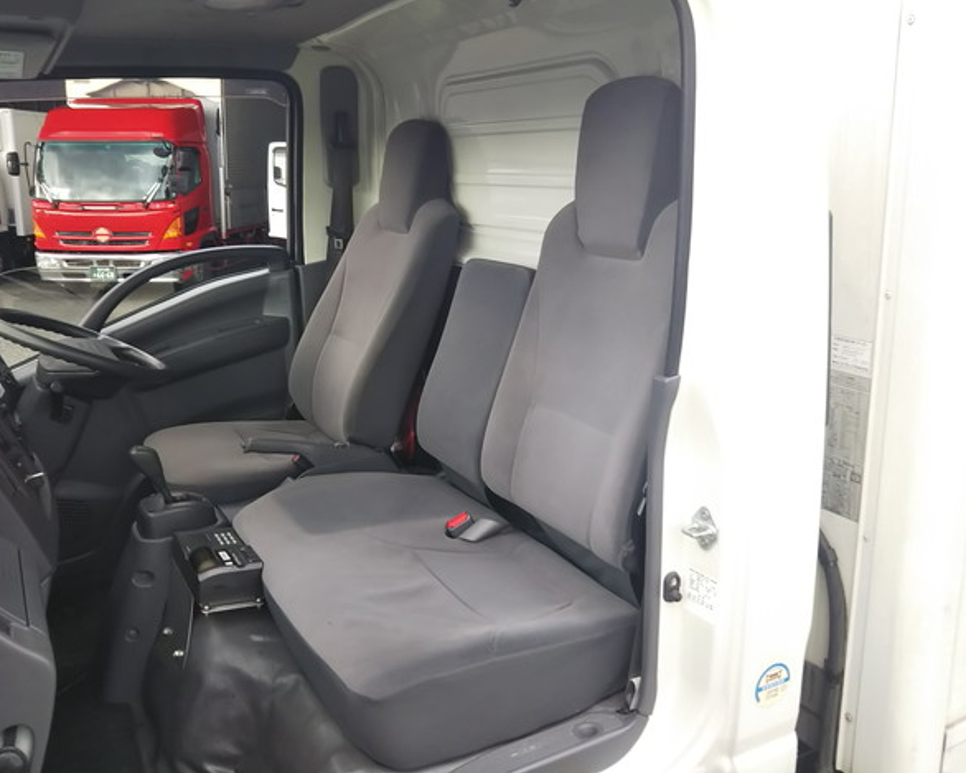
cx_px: 483
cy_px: 379
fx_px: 915
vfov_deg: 45.8
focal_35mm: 32
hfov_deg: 55.7
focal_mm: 4
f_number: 2.2
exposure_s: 1/126
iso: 20
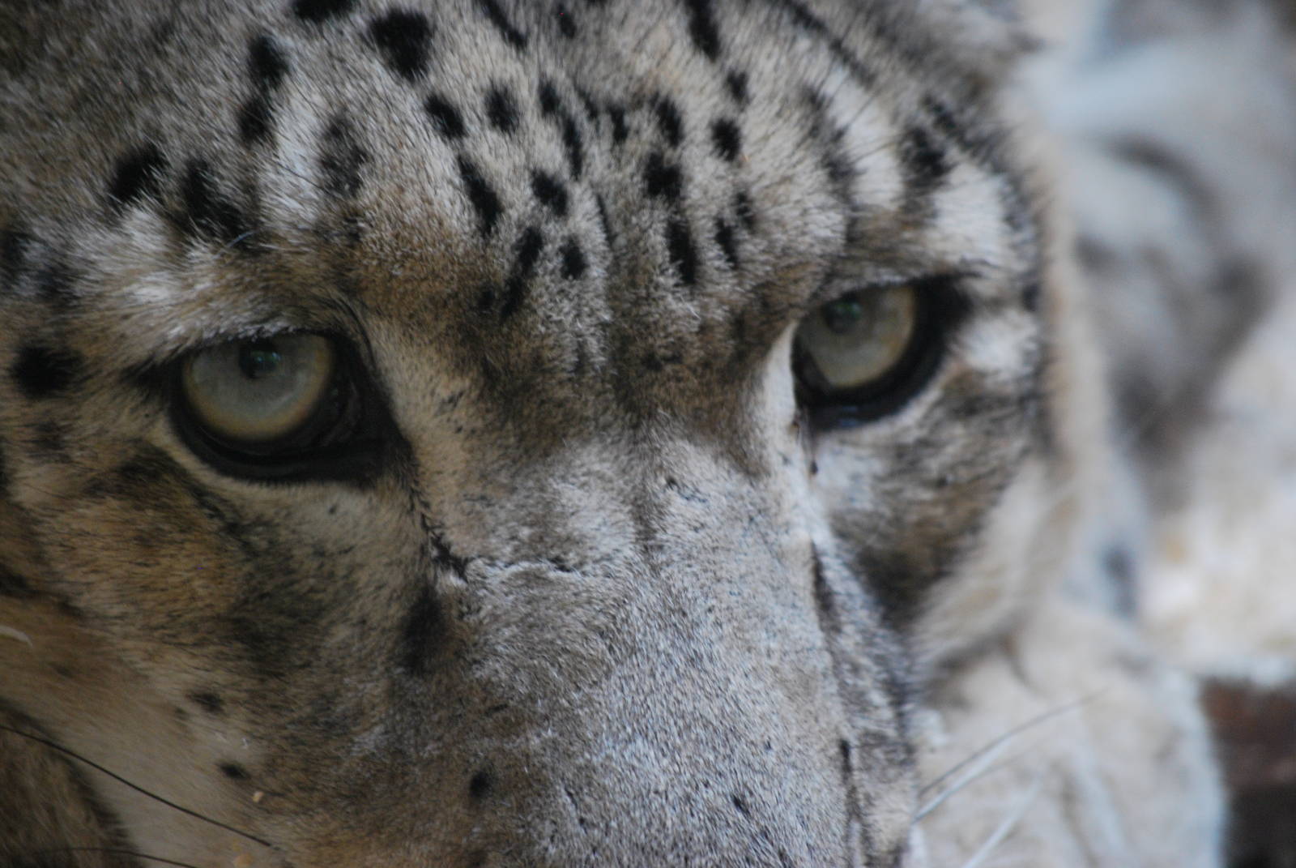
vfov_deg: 4.6
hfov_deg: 6.9
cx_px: 648
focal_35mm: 300
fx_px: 10813
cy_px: 434
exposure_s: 1/5
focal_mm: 200
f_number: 5.6
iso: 800
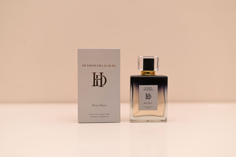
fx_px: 328
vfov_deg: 27.0
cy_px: 78
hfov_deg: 39.6
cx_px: 118
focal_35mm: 50
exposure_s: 1/200
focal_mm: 50
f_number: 2.8
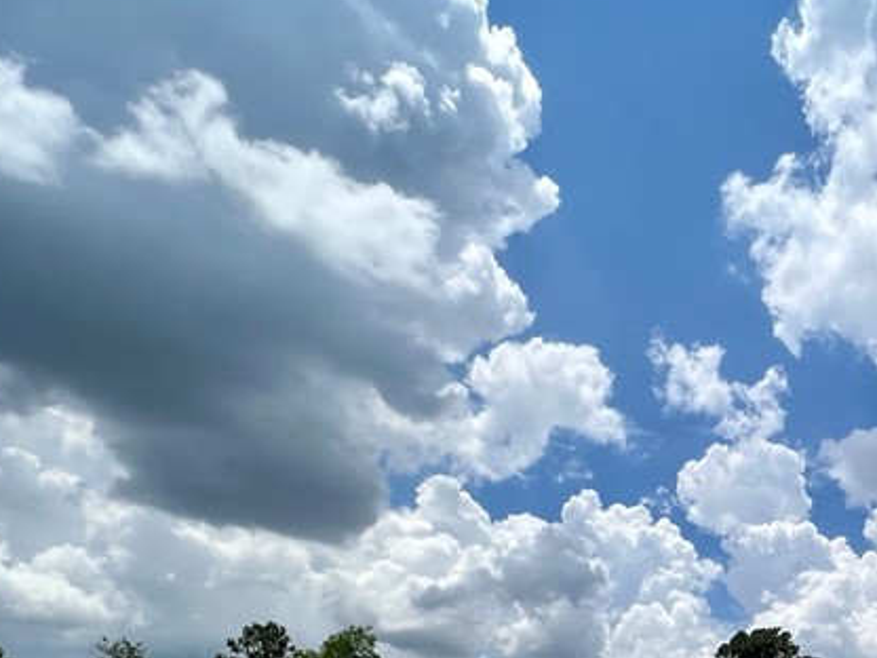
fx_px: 811
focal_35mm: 32
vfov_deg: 34.9
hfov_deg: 49.6
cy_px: 793
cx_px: 812
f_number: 1.8
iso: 32
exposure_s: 1/3774
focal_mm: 1.57
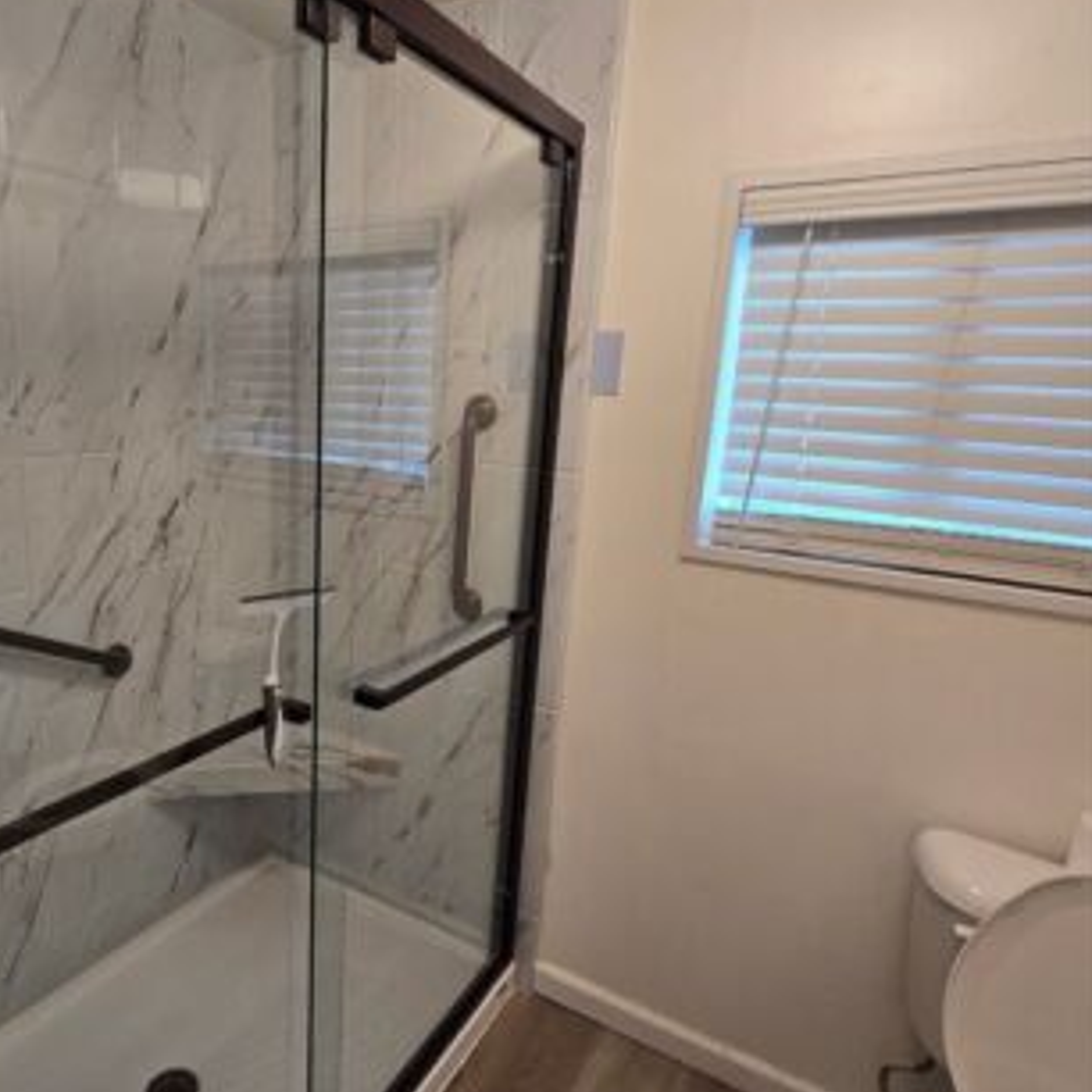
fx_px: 714
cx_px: 396
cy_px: 558
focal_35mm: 20
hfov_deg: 73.3
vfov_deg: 74.8
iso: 160
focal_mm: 2.2
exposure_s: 1/60
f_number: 2.2
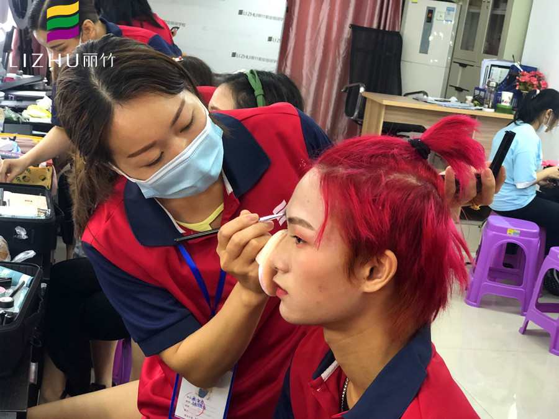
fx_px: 920
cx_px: 280
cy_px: 210
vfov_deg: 25.7
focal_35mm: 57
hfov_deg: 33.8
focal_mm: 6.6
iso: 400
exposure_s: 1/33
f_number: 2.8
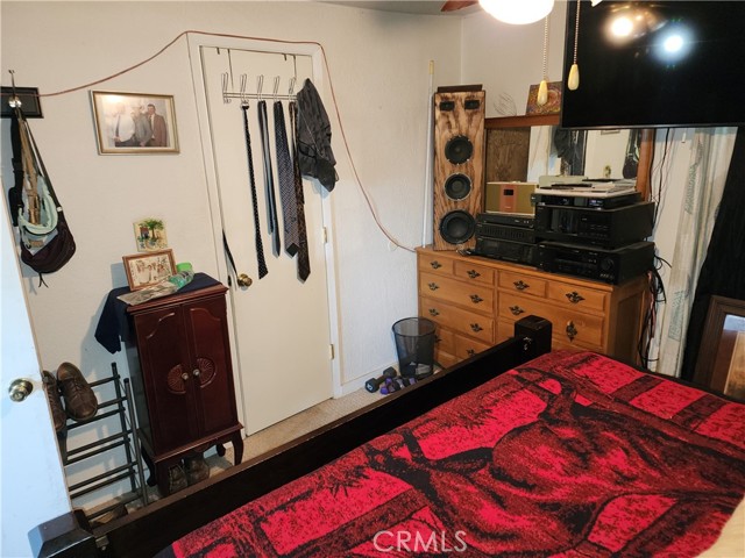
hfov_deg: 73.9
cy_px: 279
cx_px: 372
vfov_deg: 58.9
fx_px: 495
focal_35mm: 23
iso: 125
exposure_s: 1/17
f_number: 1.8
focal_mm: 6.4
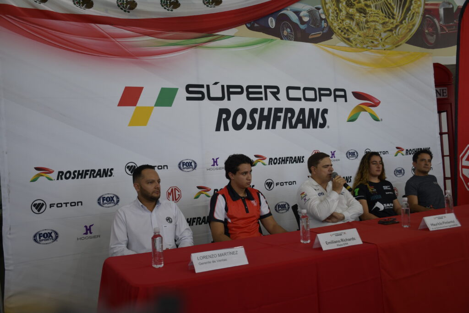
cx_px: 234
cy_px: 156
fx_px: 443
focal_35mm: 34
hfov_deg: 55.8
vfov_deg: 38.9
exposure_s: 1/160
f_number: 3.8
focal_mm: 23
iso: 200
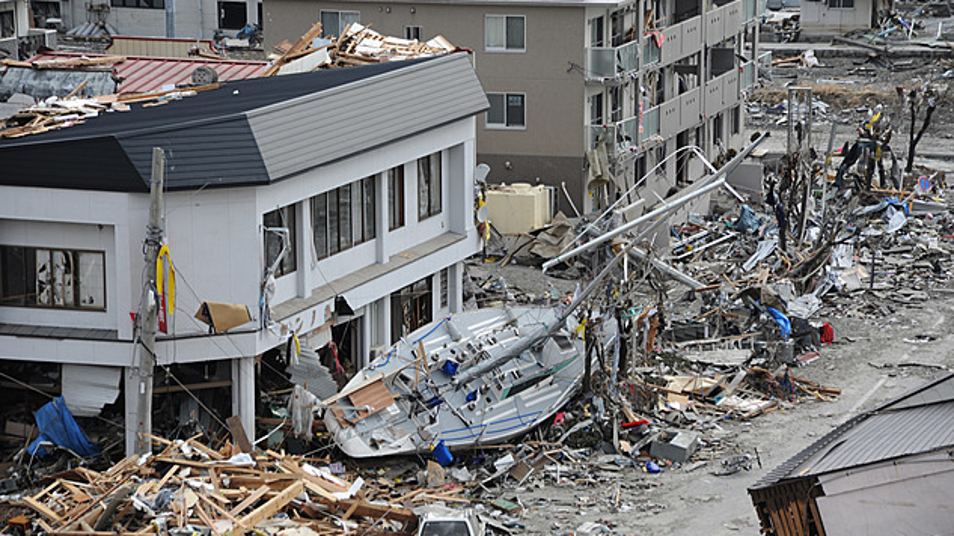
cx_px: 481
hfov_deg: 16.9
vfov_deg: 9.5
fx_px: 3212
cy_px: 288
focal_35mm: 127
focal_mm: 120
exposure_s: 1/200
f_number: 5.6
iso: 200
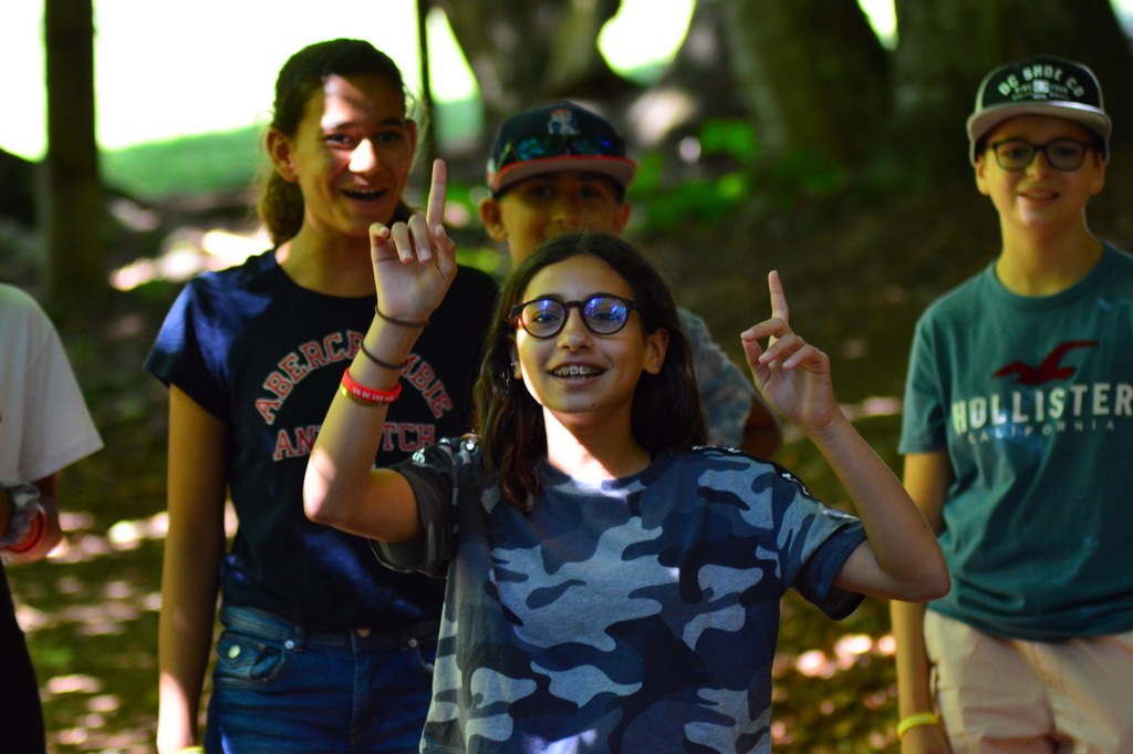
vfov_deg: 6.8
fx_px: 6368
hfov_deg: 10.2
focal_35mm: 202
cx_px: 566
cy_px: 377
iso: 800
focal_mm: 135
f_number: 4.2
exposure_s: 1/100
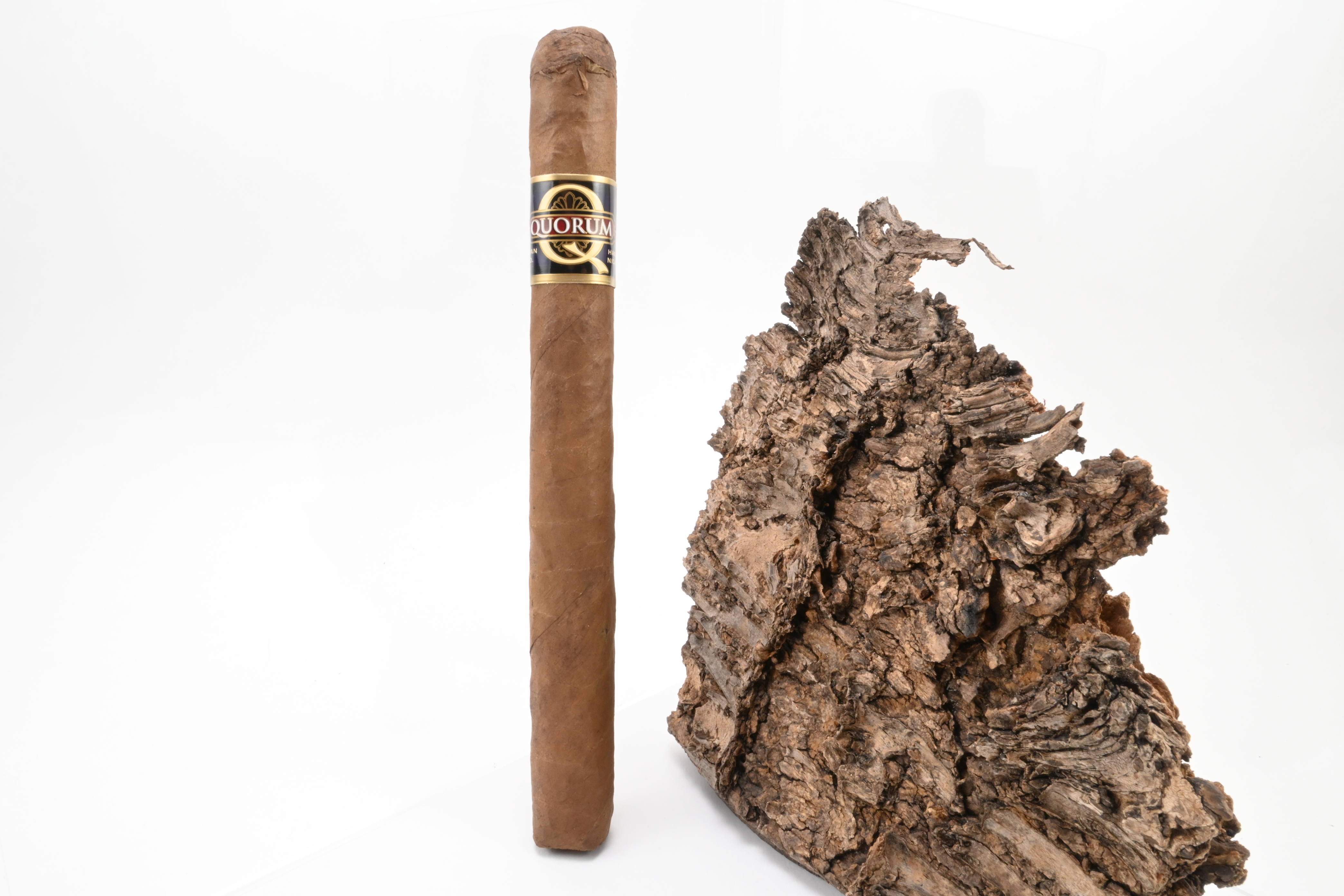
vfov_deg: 49.1
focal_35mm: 26
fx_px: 980
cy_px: 448
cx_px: 672
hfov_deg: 68.9
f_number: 22
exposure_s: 1/15
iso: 640
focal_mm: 17.5
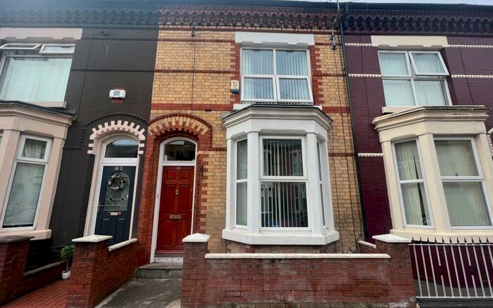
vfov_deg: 78.6
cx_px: 243
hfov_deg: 105.3
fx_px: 188
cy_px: 163
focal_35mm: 14
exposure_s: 1/433
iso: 32
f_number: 1.8
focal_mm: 1.57
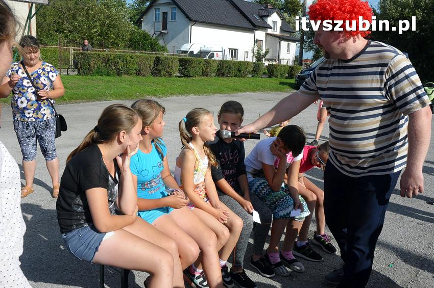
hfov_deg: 57.3
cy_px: 144
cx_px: 217
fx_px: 397
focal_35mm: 33
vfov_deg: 39.9
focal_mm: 22
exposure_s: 1/800
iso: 800
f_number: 14
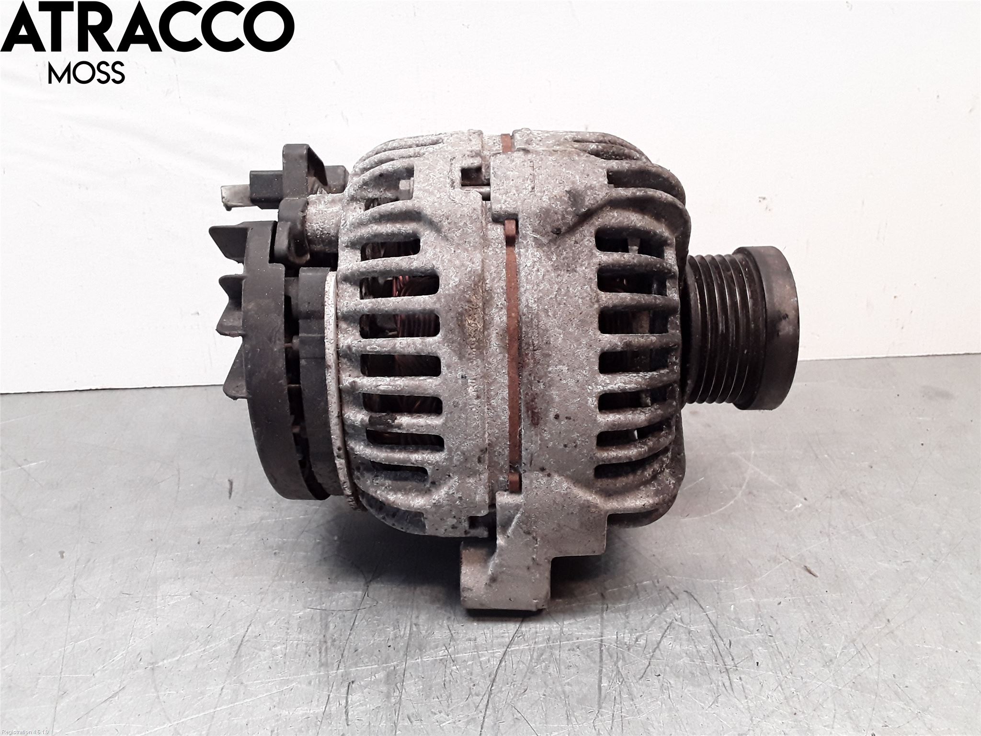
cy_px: 368
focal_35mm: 28
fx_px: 794
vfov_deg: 49.7
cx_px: 490
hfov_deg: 63.4
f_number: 1.9
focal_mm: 2.91
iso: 100
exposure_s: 1/100
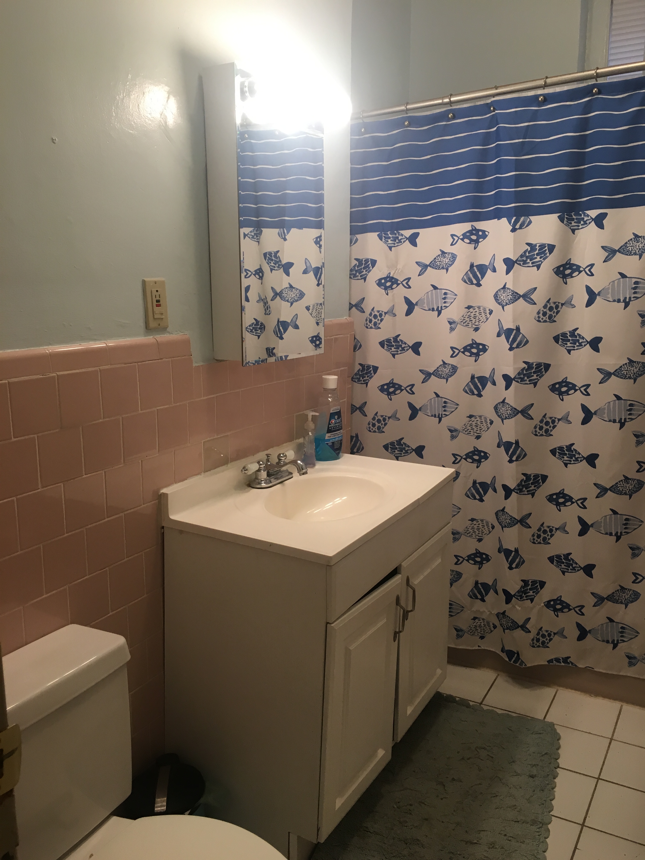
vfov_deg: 61.7
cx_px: 322
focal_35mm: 29
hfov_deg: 48.2
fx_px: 720
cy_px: 430
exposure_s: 1/30
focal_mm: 4.15
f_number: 2.2
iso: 50
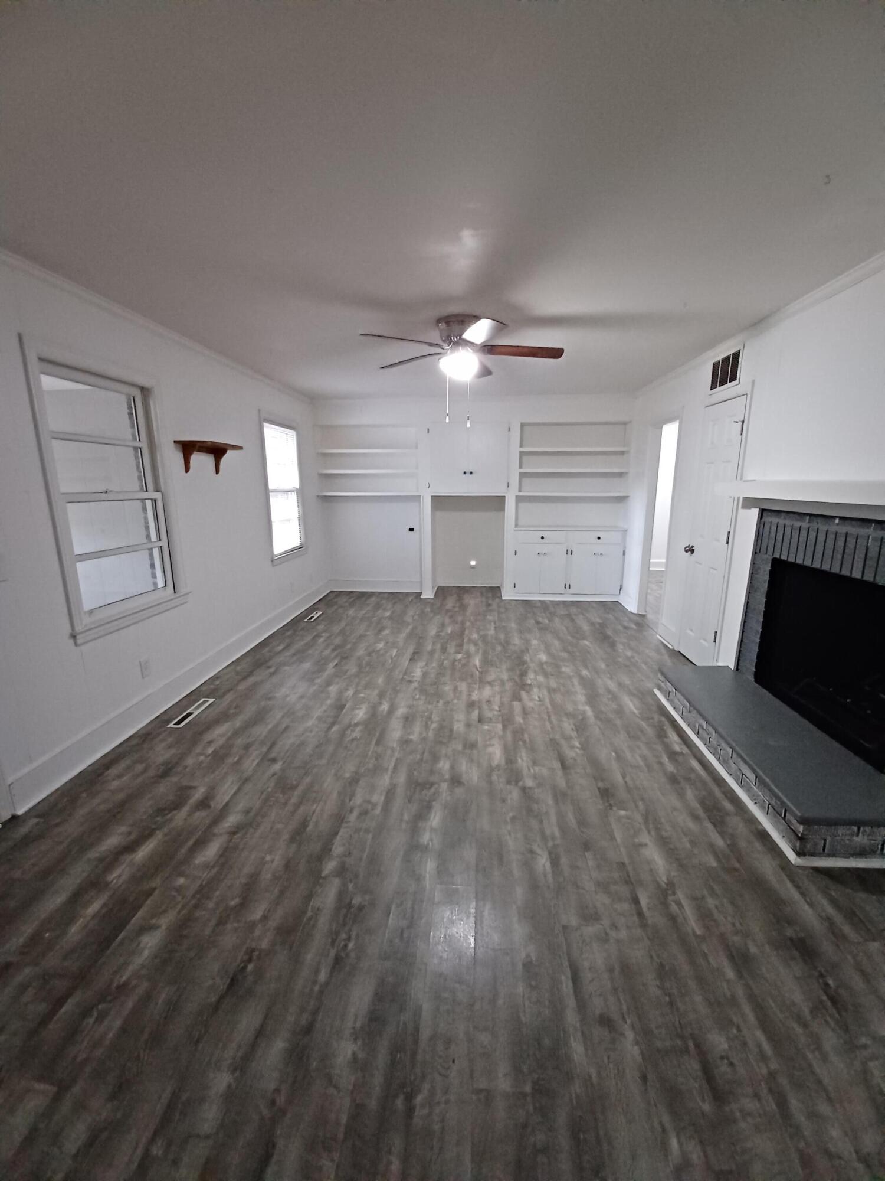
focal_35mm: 13
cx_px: 442
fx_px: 443
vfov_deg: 106.2
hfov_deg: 89.9
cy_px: 590
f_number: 2.2
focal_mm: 1.42
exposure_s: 1/20
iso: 320
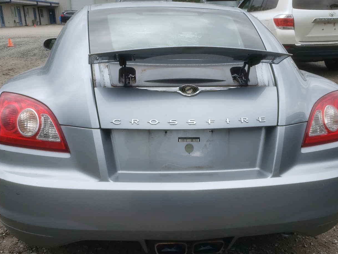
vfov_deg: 41.7
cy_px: 143
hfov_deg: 53.9
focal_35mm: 34
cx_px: 160
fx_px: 332
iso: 50
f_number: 1.5
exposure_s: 1/909
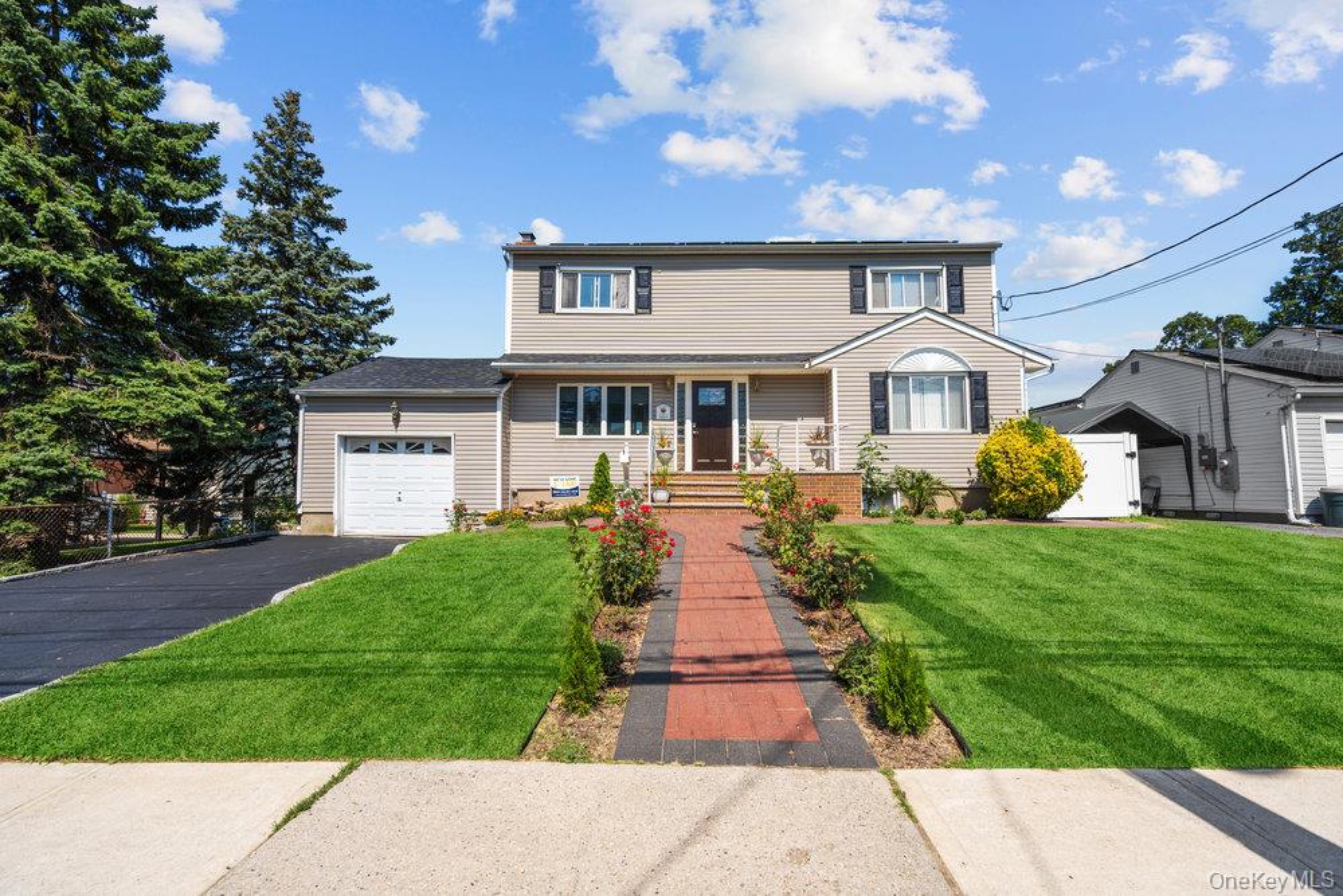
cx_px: 672
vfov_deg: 73.8
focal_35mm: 16
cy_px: 448
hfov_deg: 96.7
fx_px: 597
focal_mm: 16
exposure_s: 1/640
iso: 125
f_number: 5.6
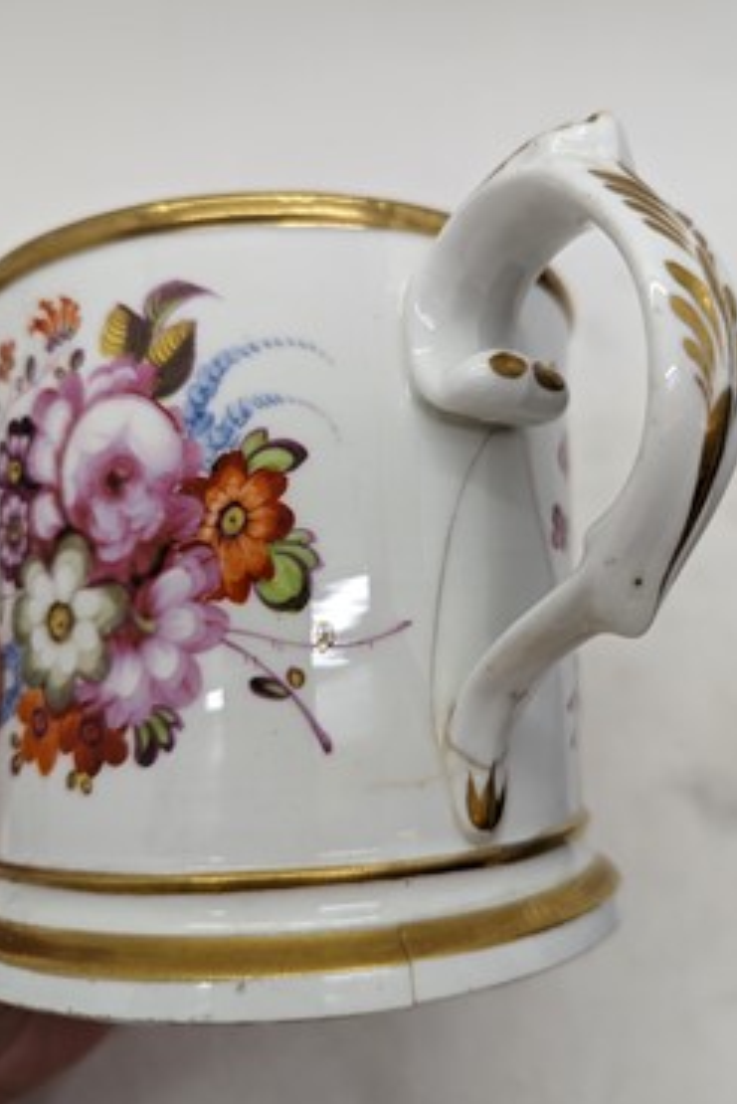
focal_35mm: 27
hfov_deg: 47.9
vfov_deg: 67.3
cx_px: 392
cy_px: 513
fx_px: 828
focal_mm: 6.81
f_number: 1.85
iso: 139
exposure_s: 1/200
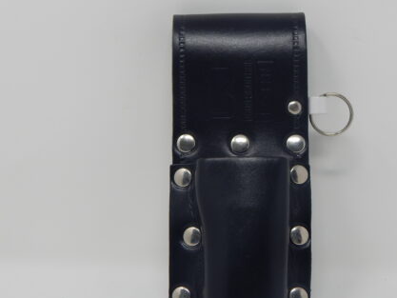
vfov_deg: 21.3
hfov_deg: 28.1
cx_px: 240
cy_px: 190
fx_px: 792
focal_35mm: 69
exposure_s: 1/80
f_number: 3.7
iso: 125
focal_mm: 8.6
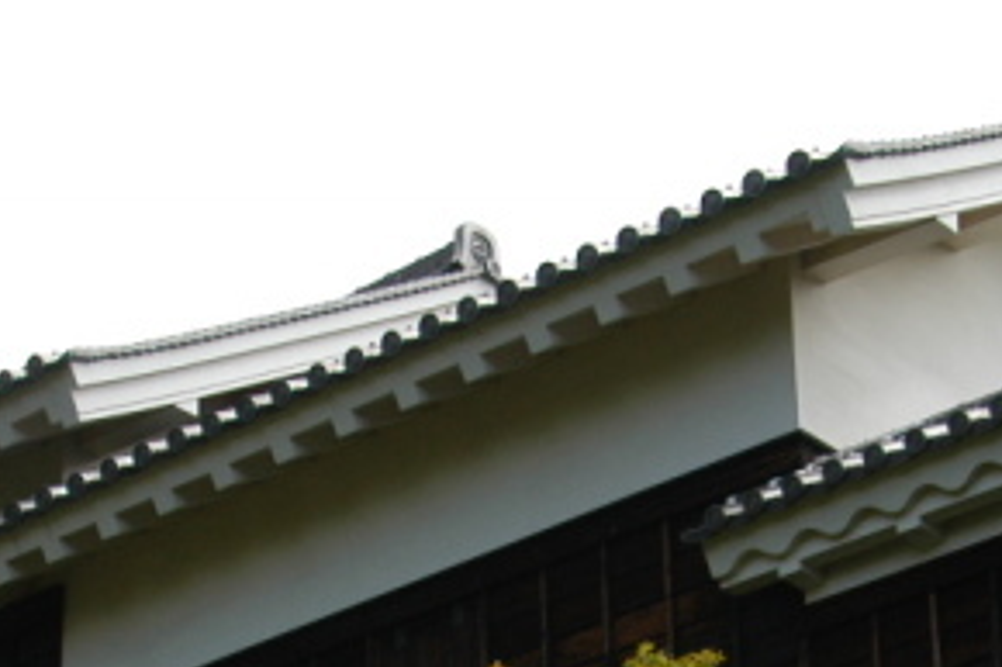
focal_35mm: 127
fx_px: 3533
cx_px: 650
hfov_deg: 16.1
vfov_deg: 10.5
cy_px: 886
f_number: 8
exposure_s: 1/250
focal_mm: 24
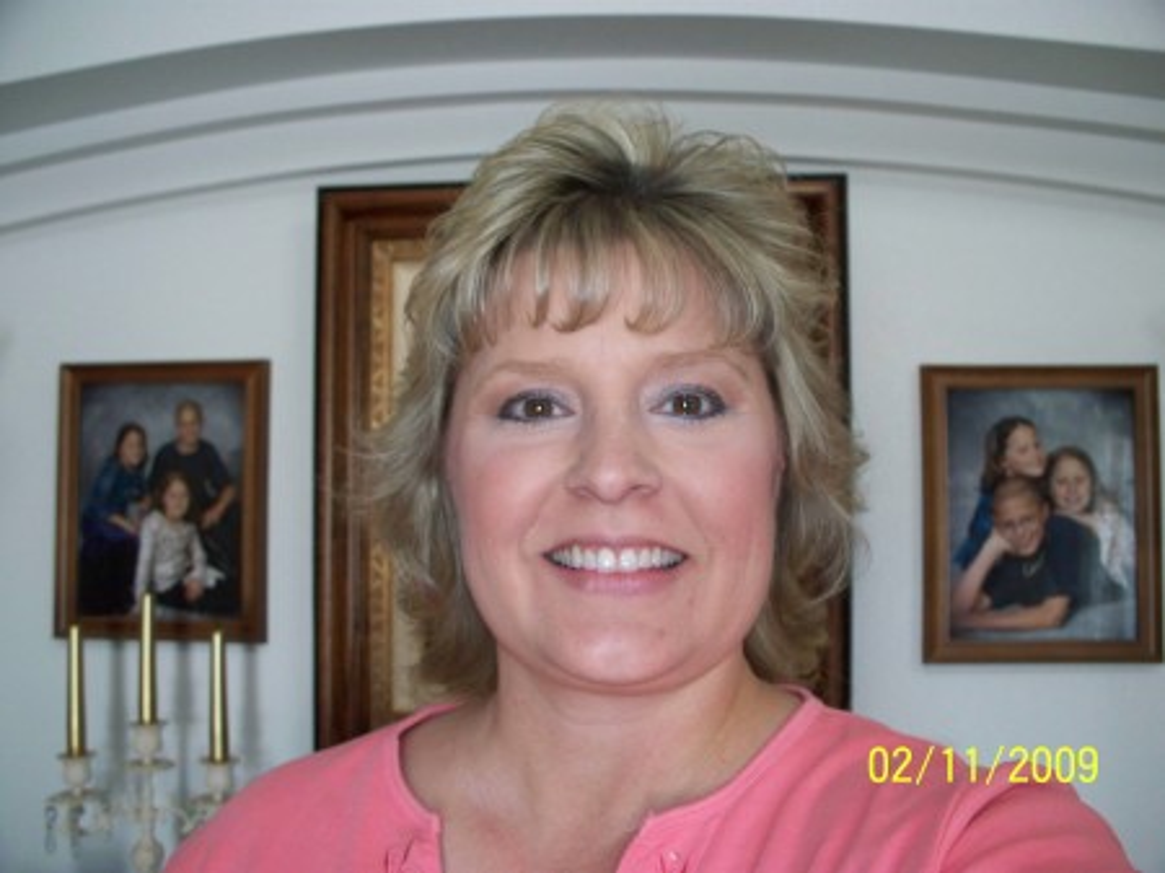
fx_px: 1211
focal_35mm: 36
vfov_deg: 39.6
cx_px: 582
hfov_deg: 51.4
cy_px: 436
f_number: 2.8
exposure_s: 1/60
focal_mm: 7.54
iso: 200
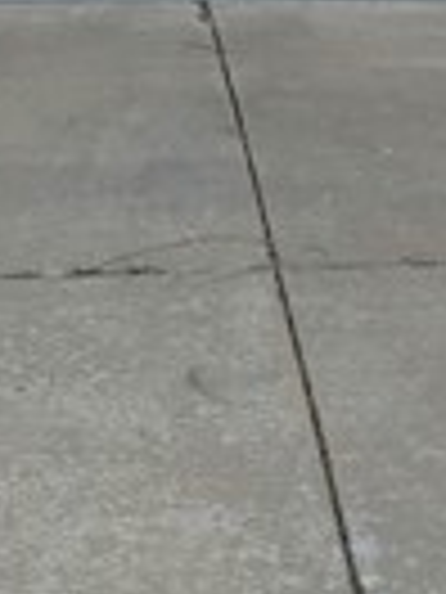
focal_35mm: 126
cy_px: -468
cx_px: 176
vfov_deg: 13.9
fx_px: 2165
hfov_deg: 11.8
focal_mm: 5.96
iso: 50
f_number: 1.6
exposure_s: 1/1876
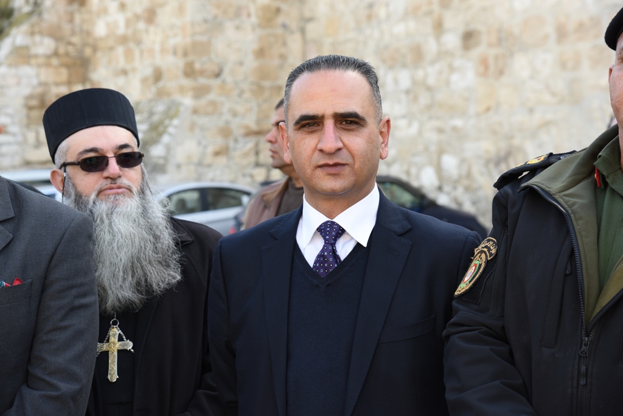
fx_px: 1350
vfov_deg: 17.5
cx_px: 312
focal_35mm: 78
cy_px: 208
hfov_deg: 26.0
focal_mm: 78
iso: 500
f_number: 7.1
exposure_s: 1/200
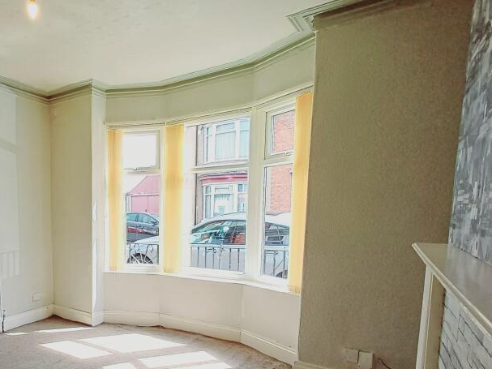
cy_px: 259
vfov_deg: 50.0
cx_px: 114
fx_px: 384
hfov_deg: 61.1
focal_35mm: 27
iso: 50
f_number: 2.2
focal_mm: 1.64
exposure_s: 1/100
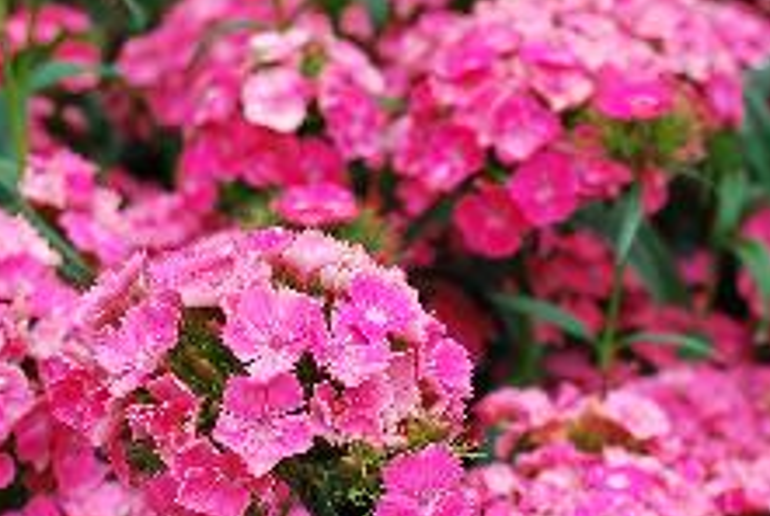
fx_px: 2033
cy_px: 397
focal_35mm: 95
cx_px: 491
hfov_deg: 21.4
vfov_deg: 14.4
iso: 100
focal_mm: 35
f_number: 5.6
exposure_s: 1/125
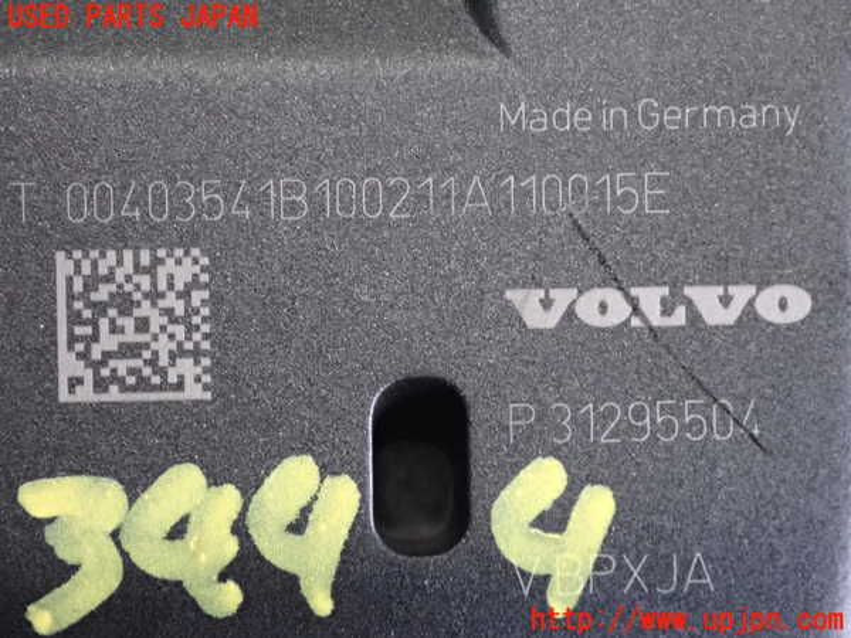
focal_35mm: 100
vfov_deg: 14.8
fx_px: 2458
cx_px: 426
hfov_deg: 19.6
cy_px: 319
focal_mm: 18
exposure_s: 1/40
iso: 4000
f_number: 4.9
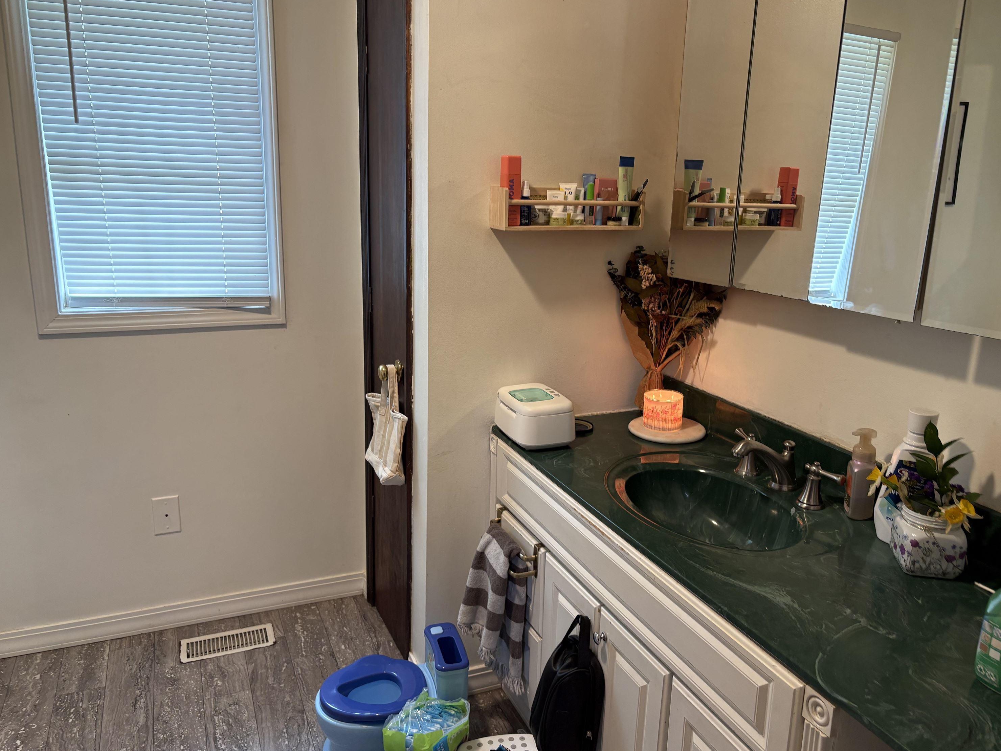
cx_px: 503
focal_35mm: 27
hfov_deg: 65.3
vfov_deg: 51.4
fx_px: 781
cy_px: 381
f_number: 1.6
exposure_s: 1/60
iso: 100
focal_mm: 5.96
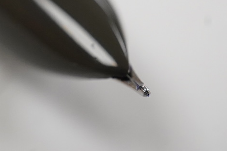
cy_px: 17
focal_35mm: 107
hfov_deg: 18.7
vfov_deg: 12.7
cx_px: 14
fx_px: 674
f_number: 13
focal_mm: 30
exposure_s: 1/200
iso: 2500
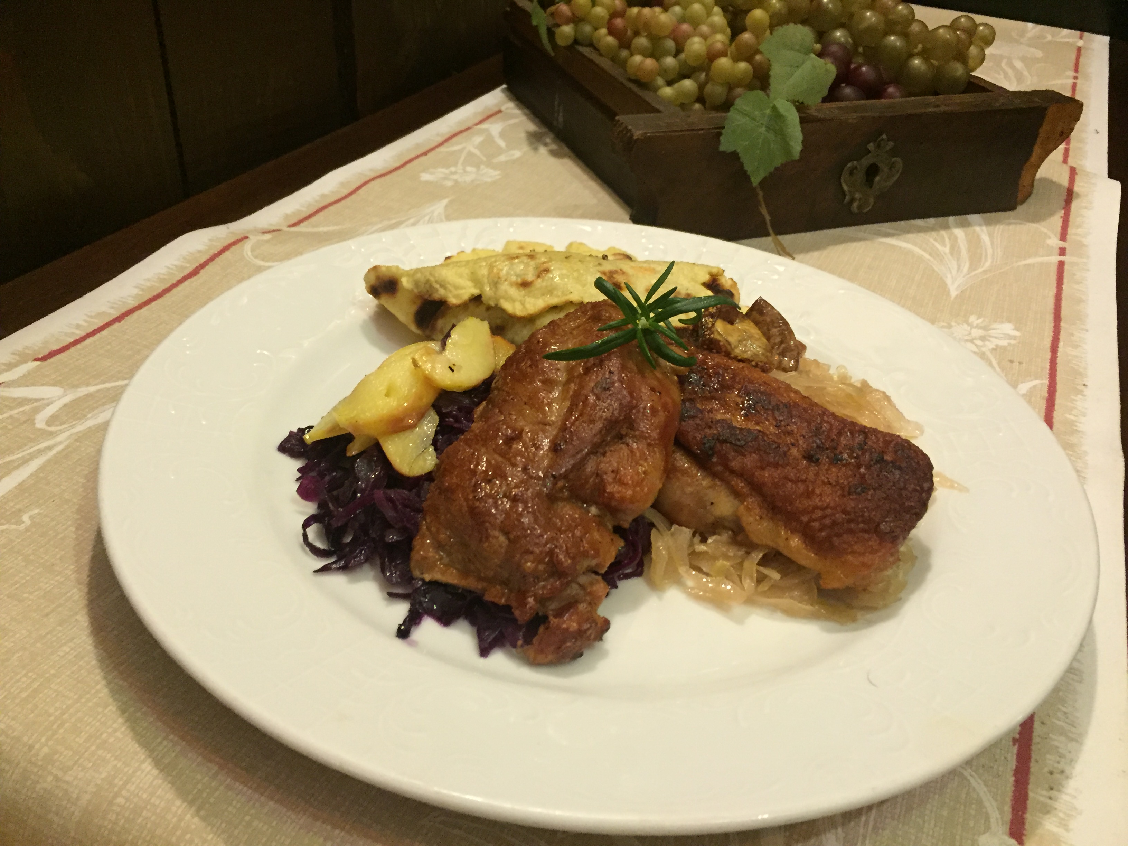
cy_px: 423
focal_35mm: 29
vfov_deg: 48.2
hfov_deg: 61.7
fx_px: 945
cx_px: 564
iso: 320
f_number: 2.2
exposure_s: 1/17
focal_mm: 4.15
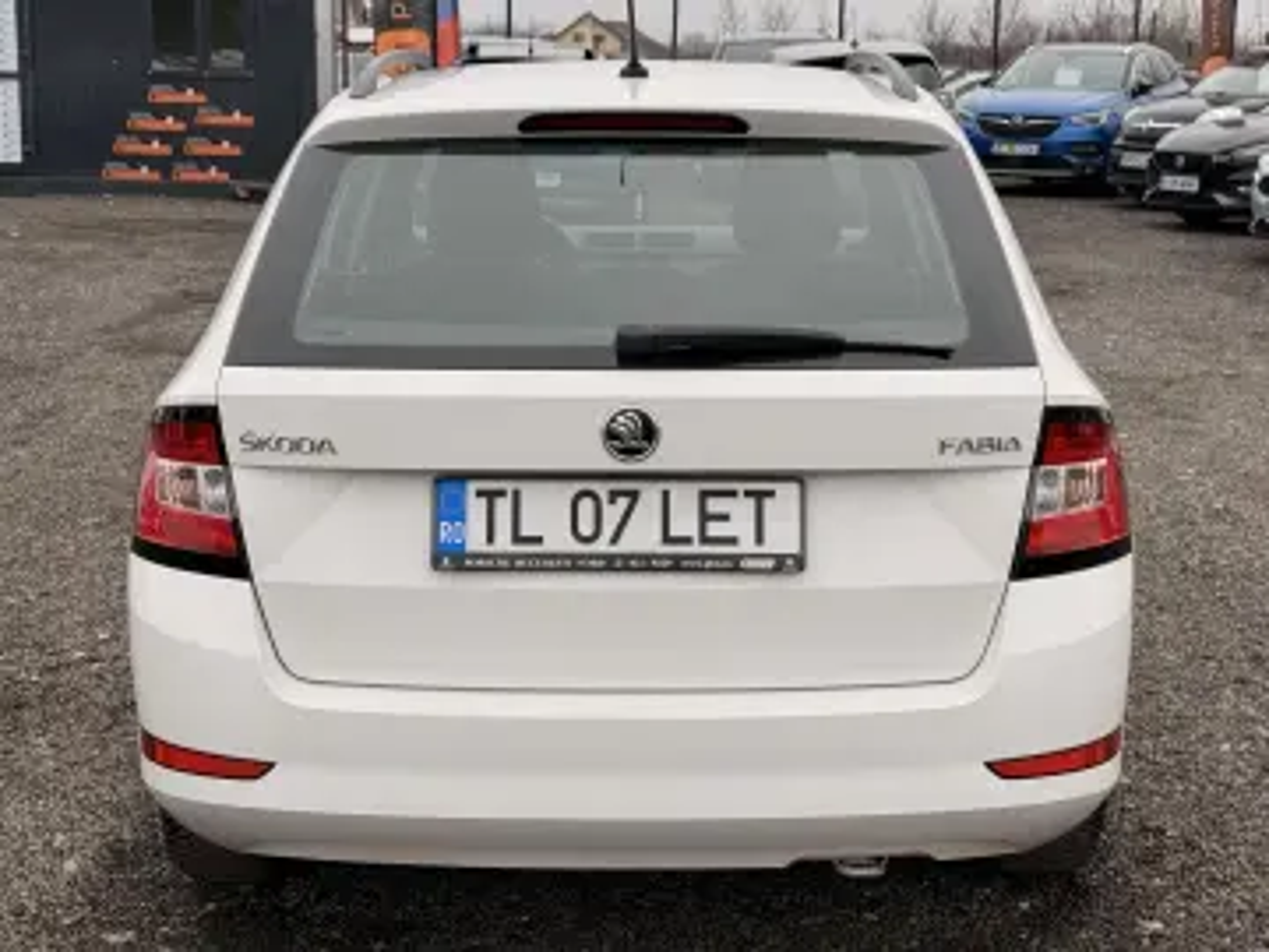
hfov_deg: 39.7
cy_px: 476
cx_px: 634
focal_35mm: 48
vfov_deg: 30.3
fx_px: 1760
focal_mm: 6.76
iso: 64
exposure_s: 1/786
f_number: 1.78
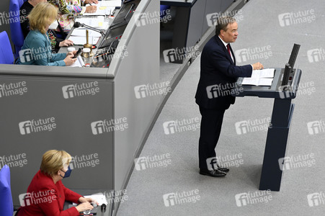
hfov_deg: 10.3
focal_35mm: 200
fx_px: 1804
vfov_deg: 6.9
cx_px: 162
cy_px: 108
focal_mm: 200
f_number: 5.6
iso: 5000
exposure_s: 1/320
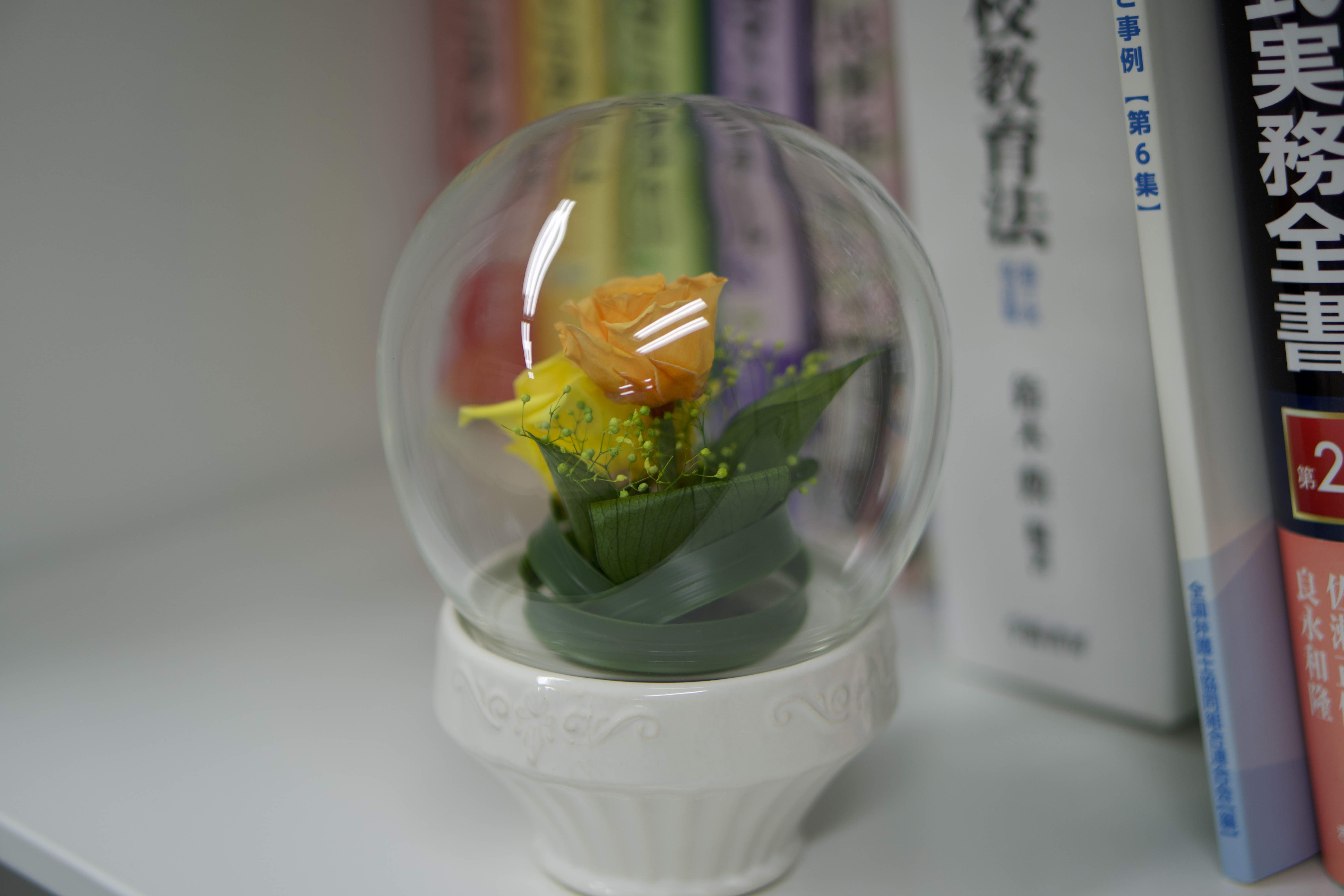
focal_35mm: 75
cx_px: 672
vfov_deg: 18.2
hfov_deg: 27.0
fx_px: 2800
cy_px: 448
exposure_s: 1/200
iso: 100
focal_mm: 50
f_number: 1.8
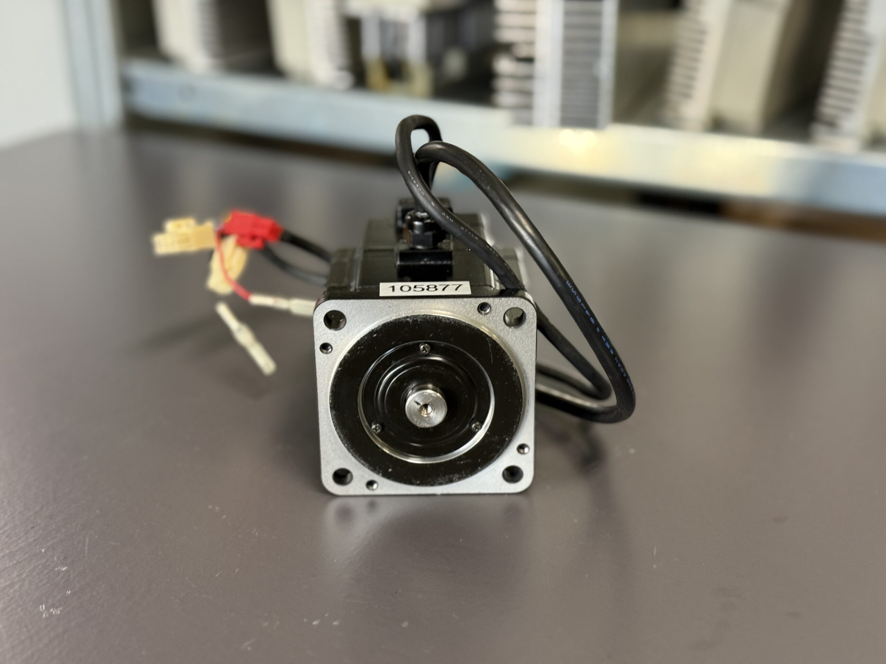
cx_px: 443
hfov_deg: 39.7
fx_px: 1229
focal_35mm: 48
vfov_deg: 30.3
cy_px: 332
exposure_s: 1/50
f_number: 1.78
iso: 250
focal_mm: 6.76
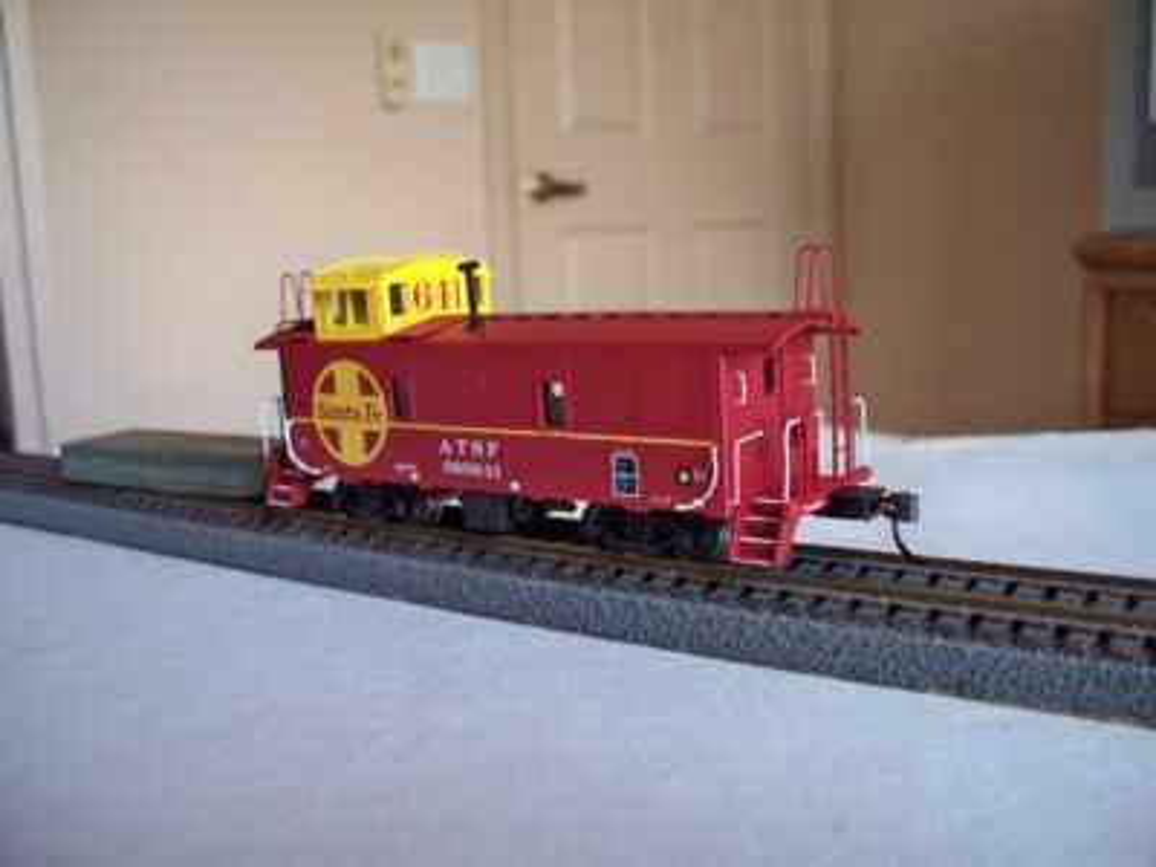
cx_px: 578
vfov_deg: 40.7
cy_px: 434
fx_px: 1169
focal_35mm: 35
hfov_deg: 52.6
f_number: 2.8
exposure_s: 1/30
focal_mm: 7.54
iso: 200
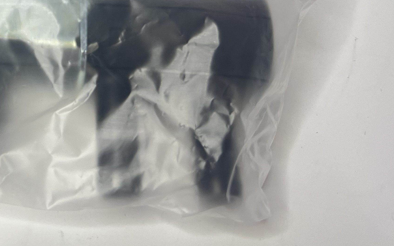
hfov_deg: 28.4
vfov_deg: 18.5
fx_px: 709
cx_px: -31
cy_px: -61
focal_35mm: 66
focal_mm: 5.7
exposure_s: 1/121
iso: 100
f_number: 1.5
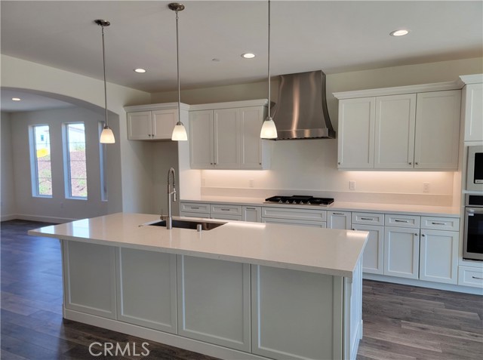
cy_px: 180
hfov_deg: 71.7
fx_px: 334
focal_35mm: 24
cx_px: 242
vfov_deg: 56.6
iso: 32
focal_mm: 6.7
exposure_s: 1/120
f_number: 1.8
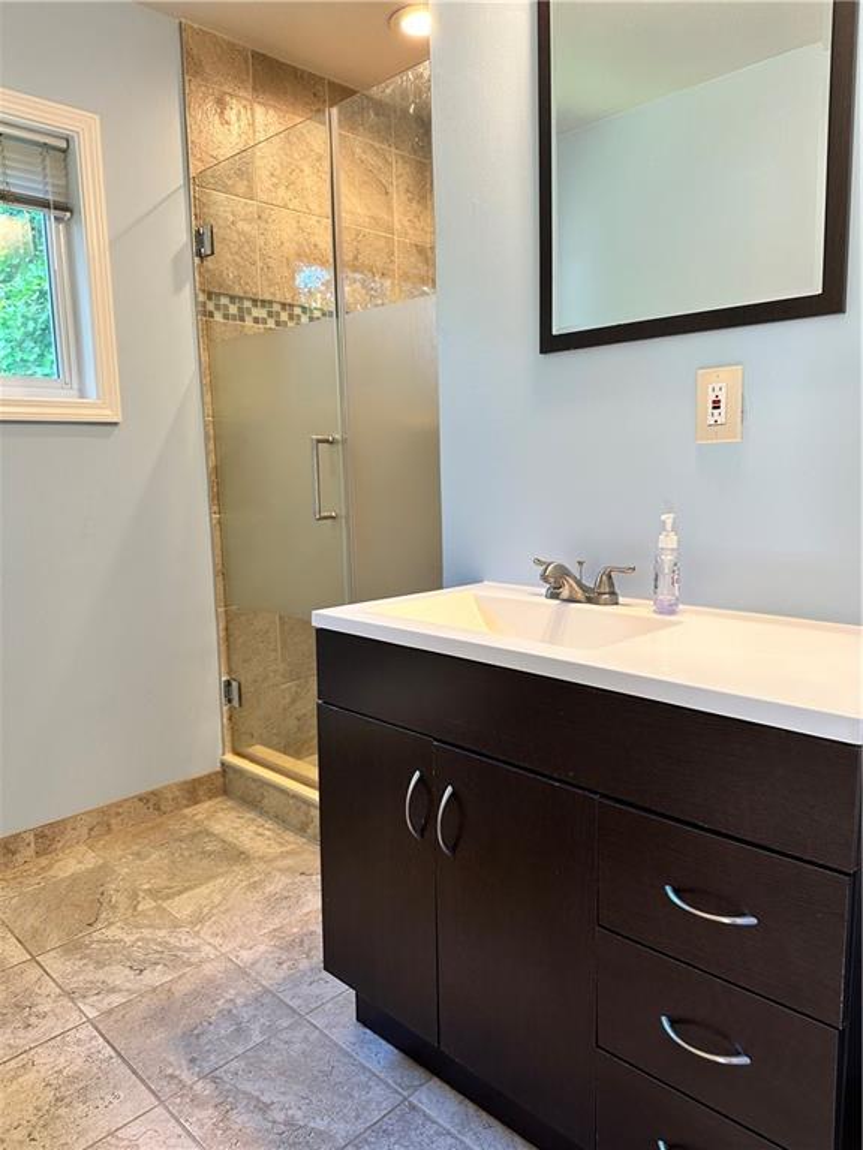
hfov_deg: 56.8
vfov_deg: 71.6
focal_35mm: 24
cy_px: 575
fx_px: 798
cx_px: 432
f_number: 1.78
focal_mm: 6.86
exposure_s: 1/60
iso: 125
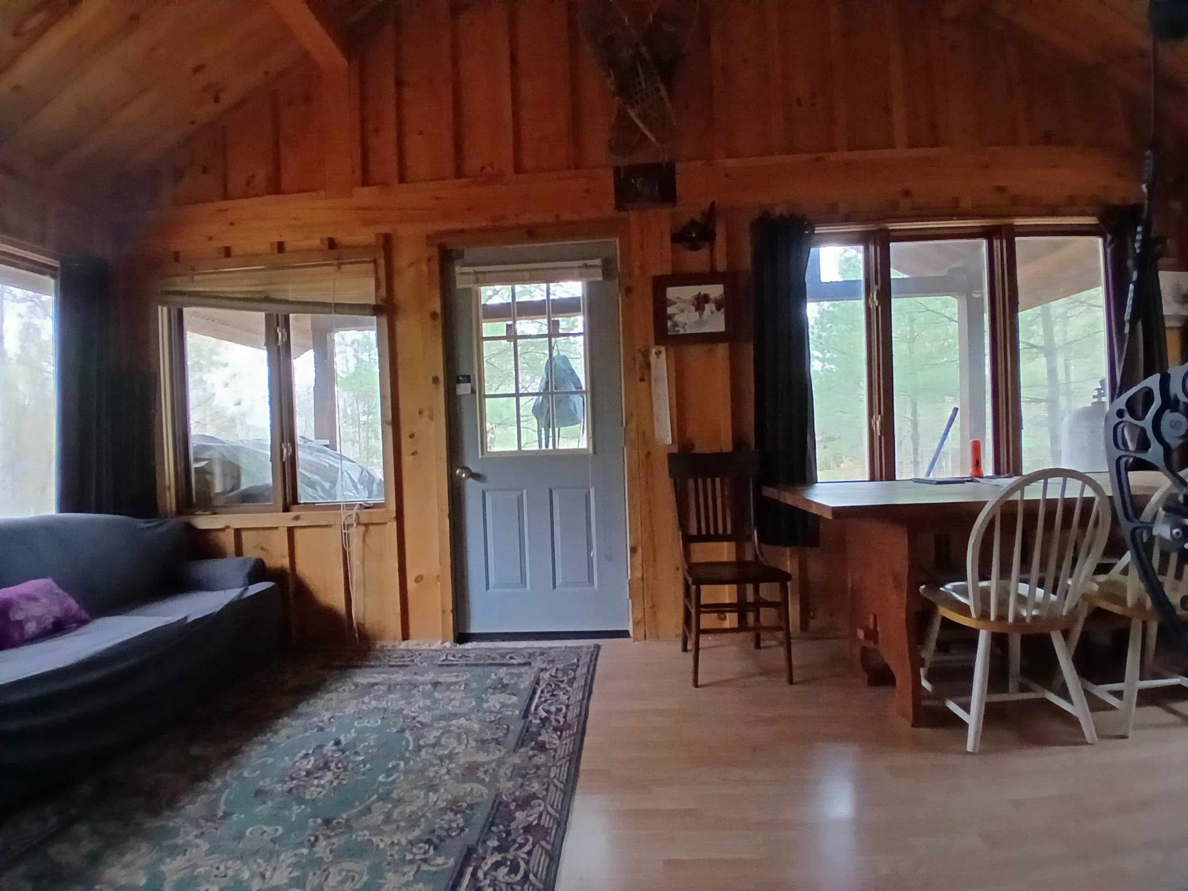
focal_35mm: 17
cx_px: 594
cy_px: 446
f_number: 2.2
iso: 800
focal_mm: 1.4
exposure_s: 1/20
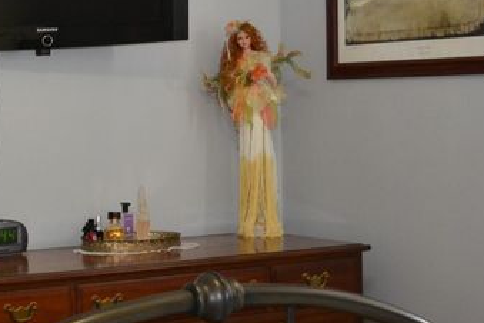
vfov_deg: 16.1
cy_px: 130
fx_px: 1143
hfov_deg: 22.6
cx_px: -43
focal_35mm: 85
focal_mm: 20
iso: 800
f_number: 3.8
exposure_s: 1/60
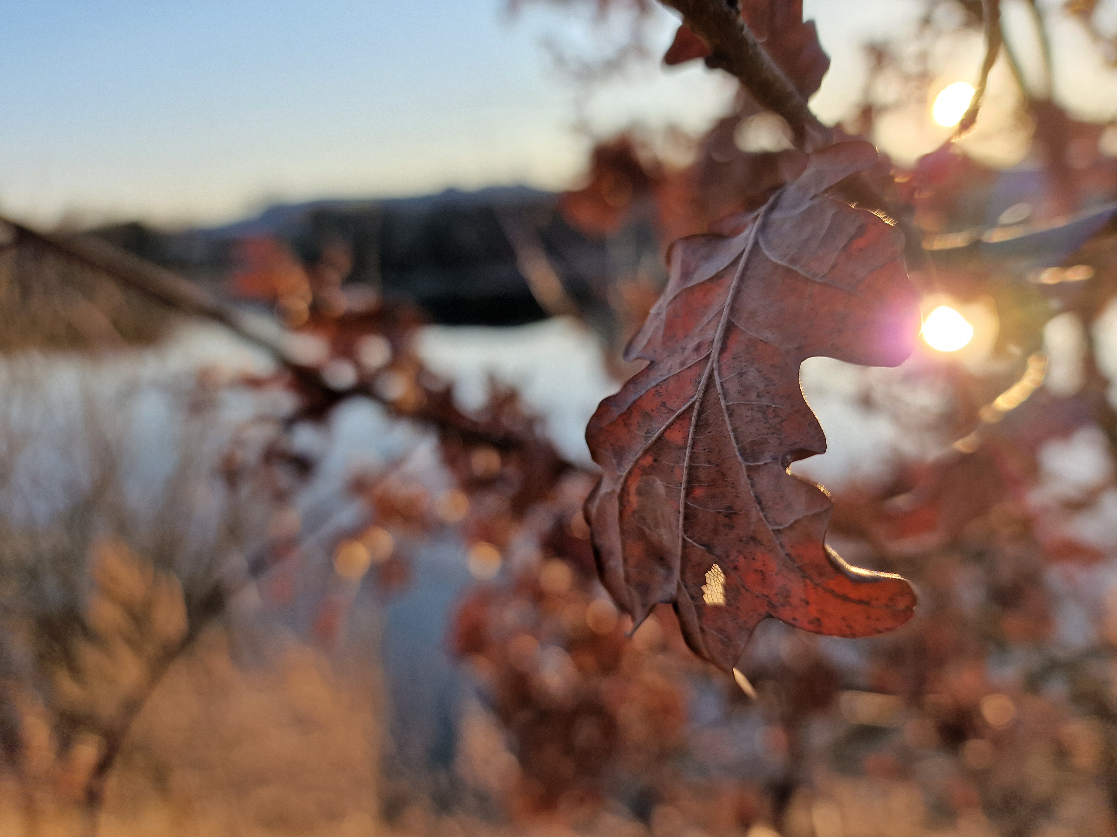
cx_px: 558
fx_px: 742
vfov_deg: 58.9
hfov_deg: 73.9
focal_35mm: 23
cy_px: 418
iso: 50
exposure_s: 1/479
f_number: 1.8
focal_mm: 6.4
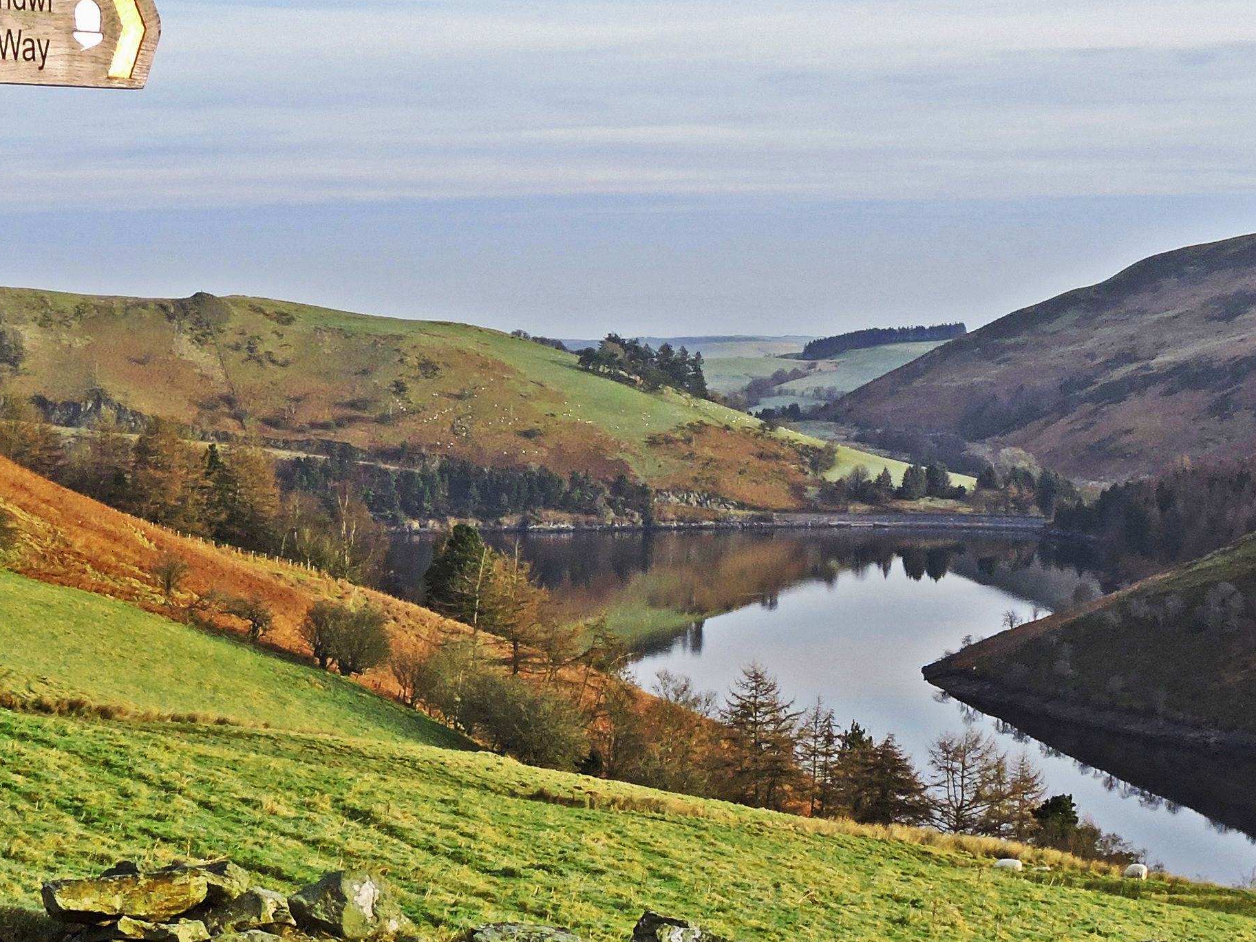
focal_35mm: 101
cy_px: 549
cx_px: 653
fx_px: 3665
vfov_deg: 14.6
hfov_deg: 19.4
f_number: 3.8
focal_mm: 7.2
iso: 100
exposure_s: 1/200
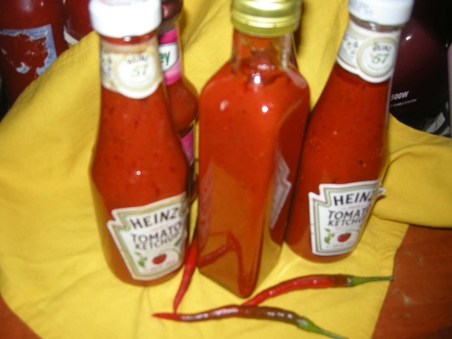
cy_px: 170
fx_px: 457
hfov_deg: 52.6
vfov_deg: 40.7
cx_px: 226
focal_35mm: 35
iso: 64
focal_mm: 7.5
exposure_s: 1/60
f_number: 2.7
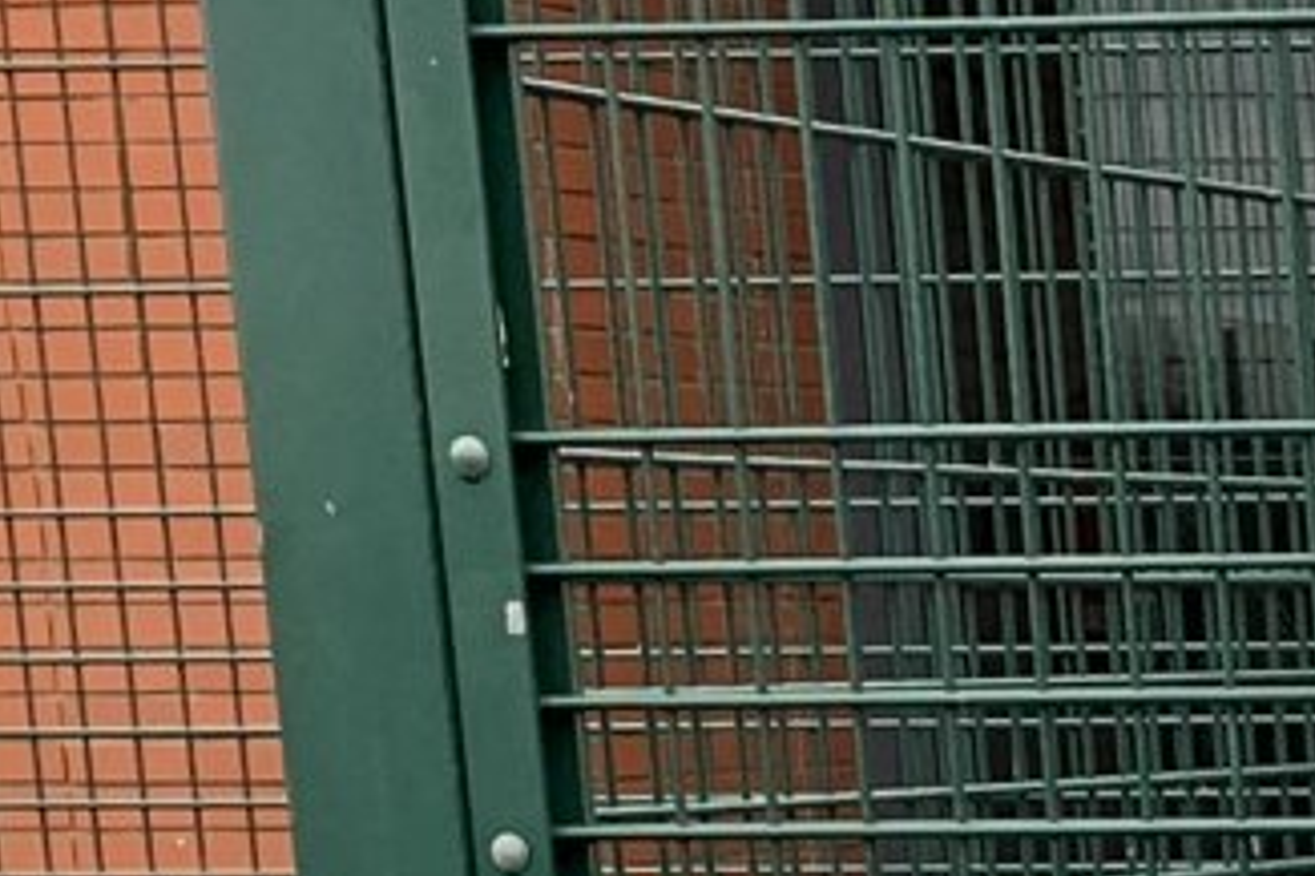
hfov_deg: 10.0
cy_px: 1905
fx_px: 6206
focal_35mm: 170
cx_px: 3509
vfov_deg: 7.6
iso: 40
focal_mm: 4.25
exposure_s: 1/121
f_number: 1.8
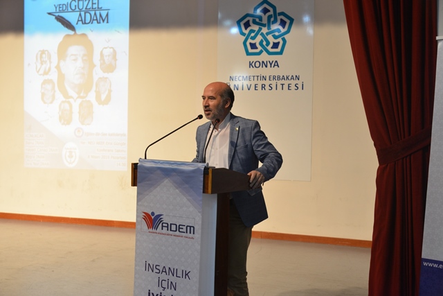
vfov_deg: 28.1
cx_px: 222
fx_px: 591
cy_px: 148
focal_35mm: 48
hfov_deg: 41.1
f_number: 5
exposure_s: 1/25
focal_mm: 48
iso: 1250
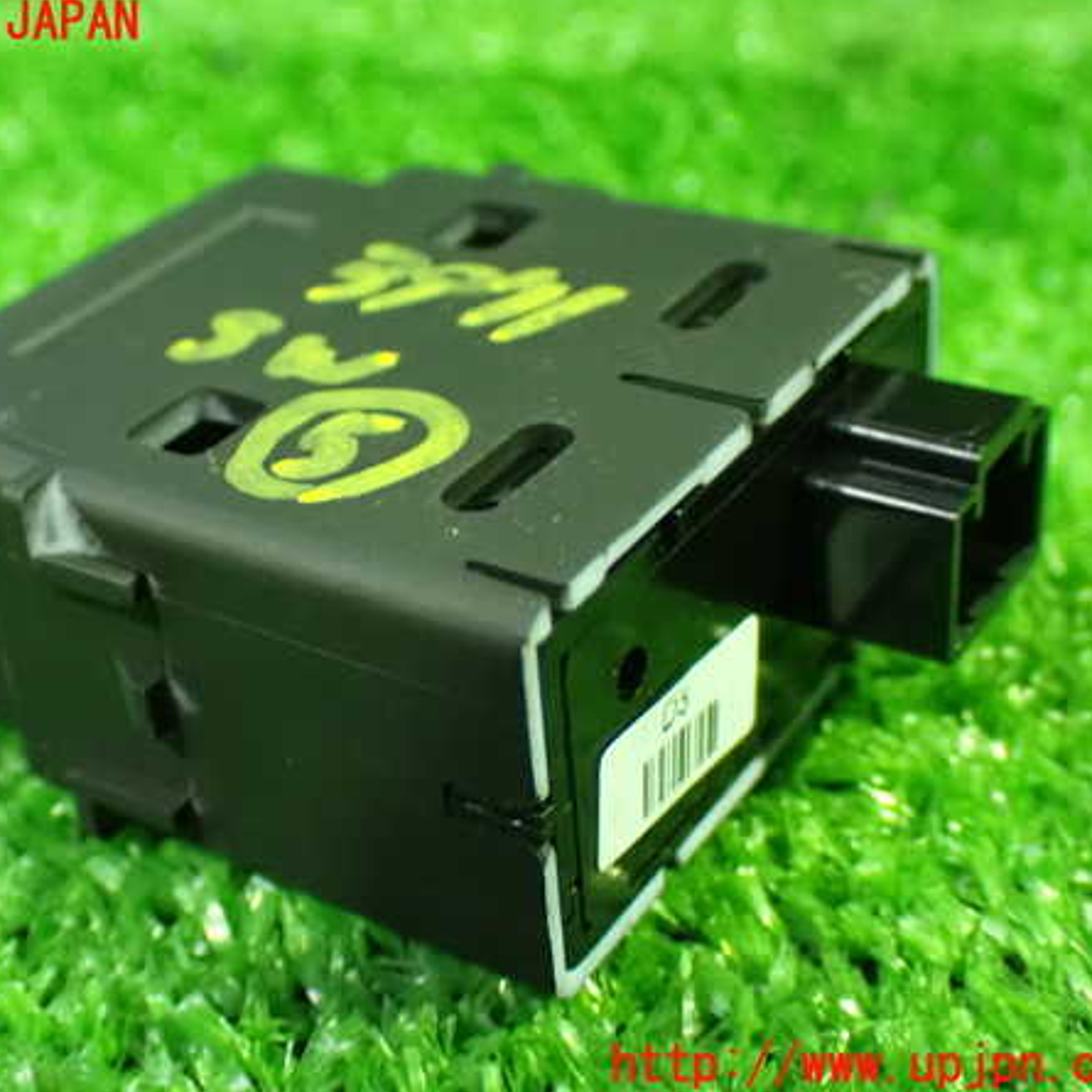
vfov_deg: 30.6
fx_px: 1999
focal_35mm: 56
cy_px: 545
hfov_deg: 30.5
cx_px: 429
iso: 1600
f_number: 3.1
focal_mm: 8.4
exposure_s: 1/25
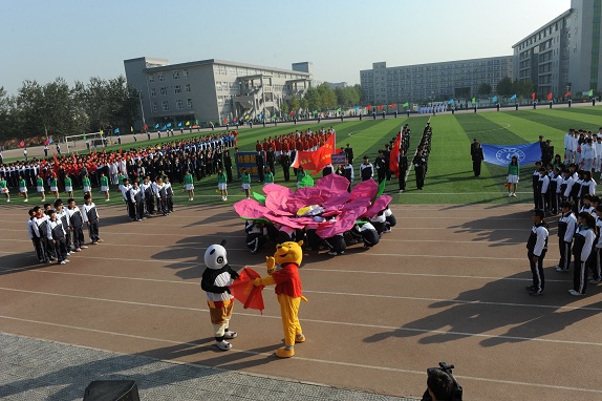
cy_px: 200
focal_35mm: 24
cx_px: 301
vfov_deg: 53.1
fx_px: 401
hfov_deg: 73.8
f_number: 11
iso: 500
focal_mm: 24
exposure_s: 1/500
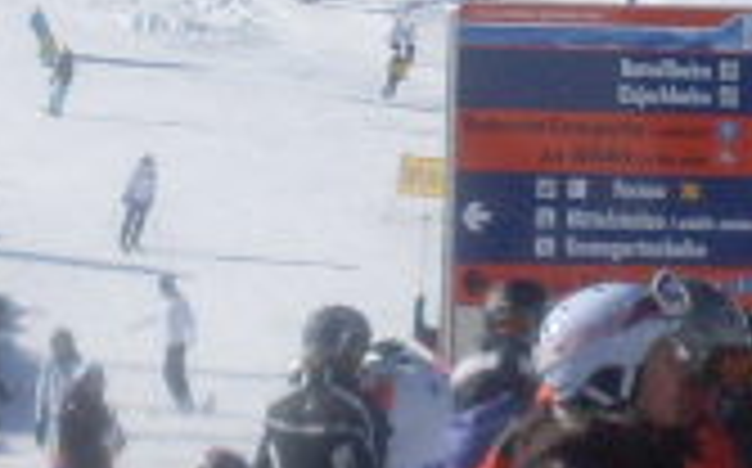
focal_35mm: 247
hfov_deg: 8.5
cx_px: 252
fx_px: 5057
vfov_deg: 5.3
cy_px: 158
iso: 80
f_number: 8.4
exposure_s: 1/350
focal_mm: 6.3
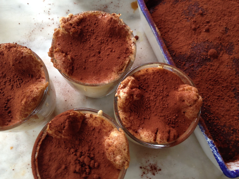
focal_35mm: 33
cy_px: 90
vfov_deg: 42.9
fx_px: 228
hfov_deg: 55.4
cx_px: 120
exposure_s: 1/24
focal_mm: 4.12
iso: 50
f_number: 2.4
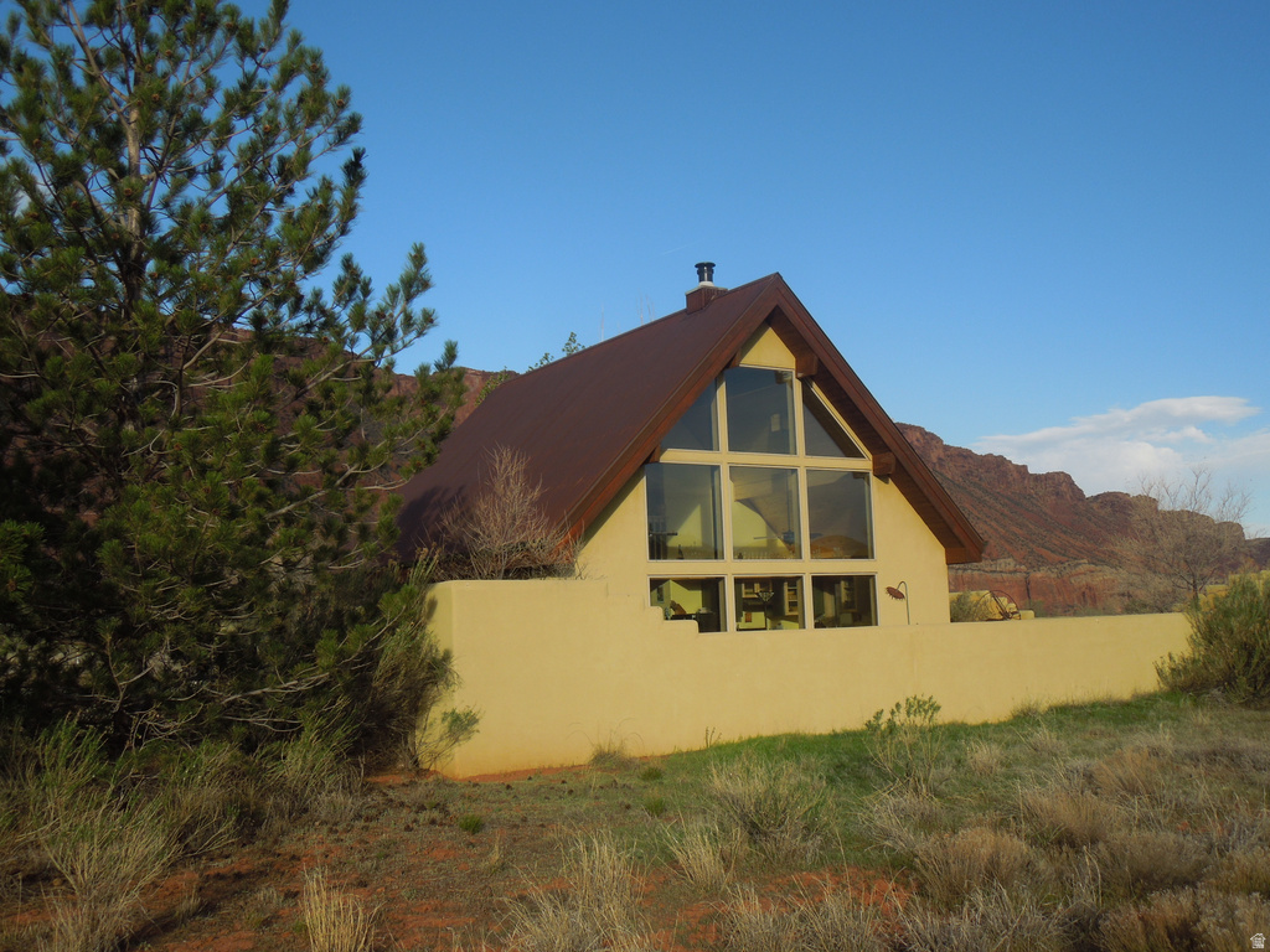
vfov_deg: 40.7
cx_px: 635
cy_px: 476
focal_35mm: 35
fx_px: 1284
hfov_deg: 52.6
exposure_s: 1/1000
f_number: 3.7
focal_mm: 6.3
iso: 100
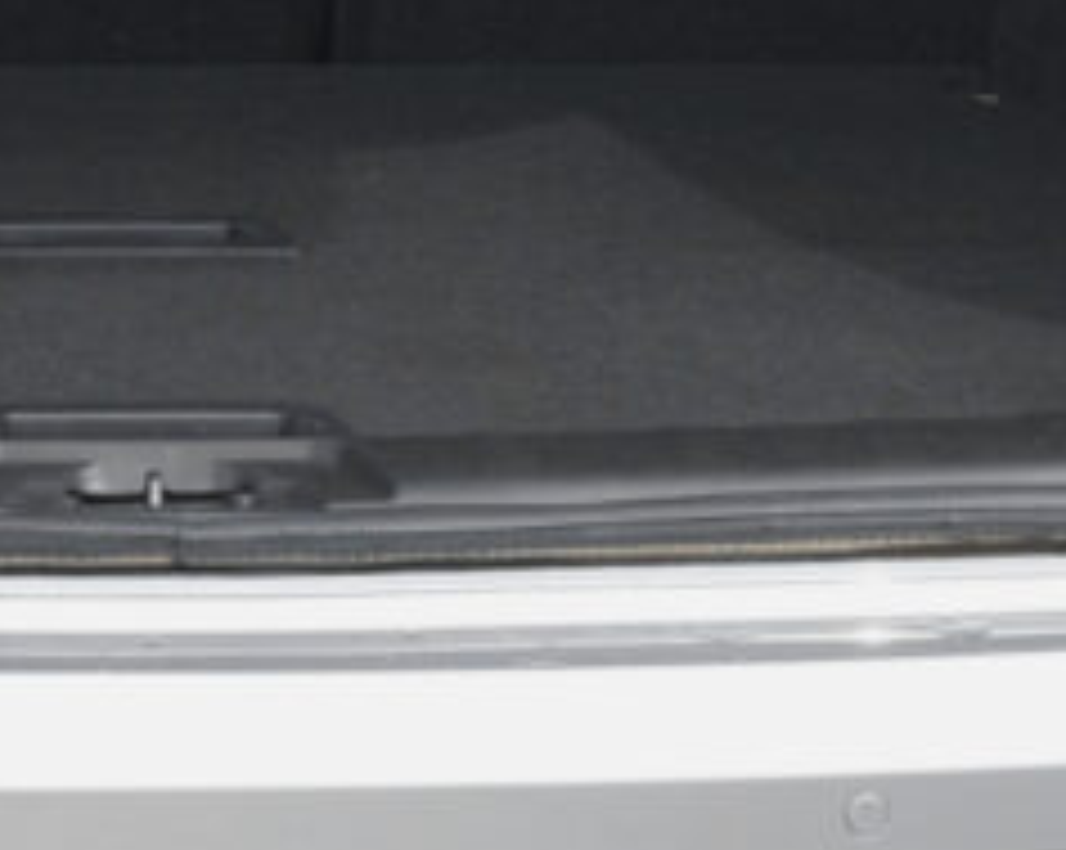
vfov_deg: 8.0
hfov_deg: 10.1
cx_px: 135
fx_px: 6019
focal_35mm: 191
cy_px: -169
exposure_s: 1/100
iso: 160
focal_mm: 31.4
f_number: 7.1
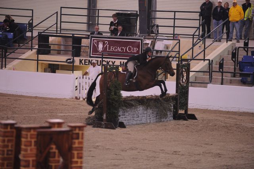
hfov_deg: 10.3
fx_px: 1410
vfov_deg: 6.9
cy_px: 84
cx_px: 127
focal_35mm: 200
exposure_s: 1/400
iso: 5000
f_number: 2.8
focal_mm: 200
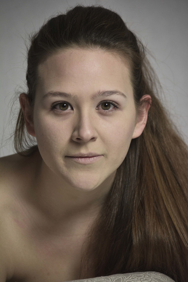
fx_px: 1821
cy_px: 141
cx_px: 94
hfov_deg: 5.9
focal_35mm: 232
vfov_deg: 8.9
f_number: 5
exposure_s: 1/125
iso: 2800
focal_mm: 155
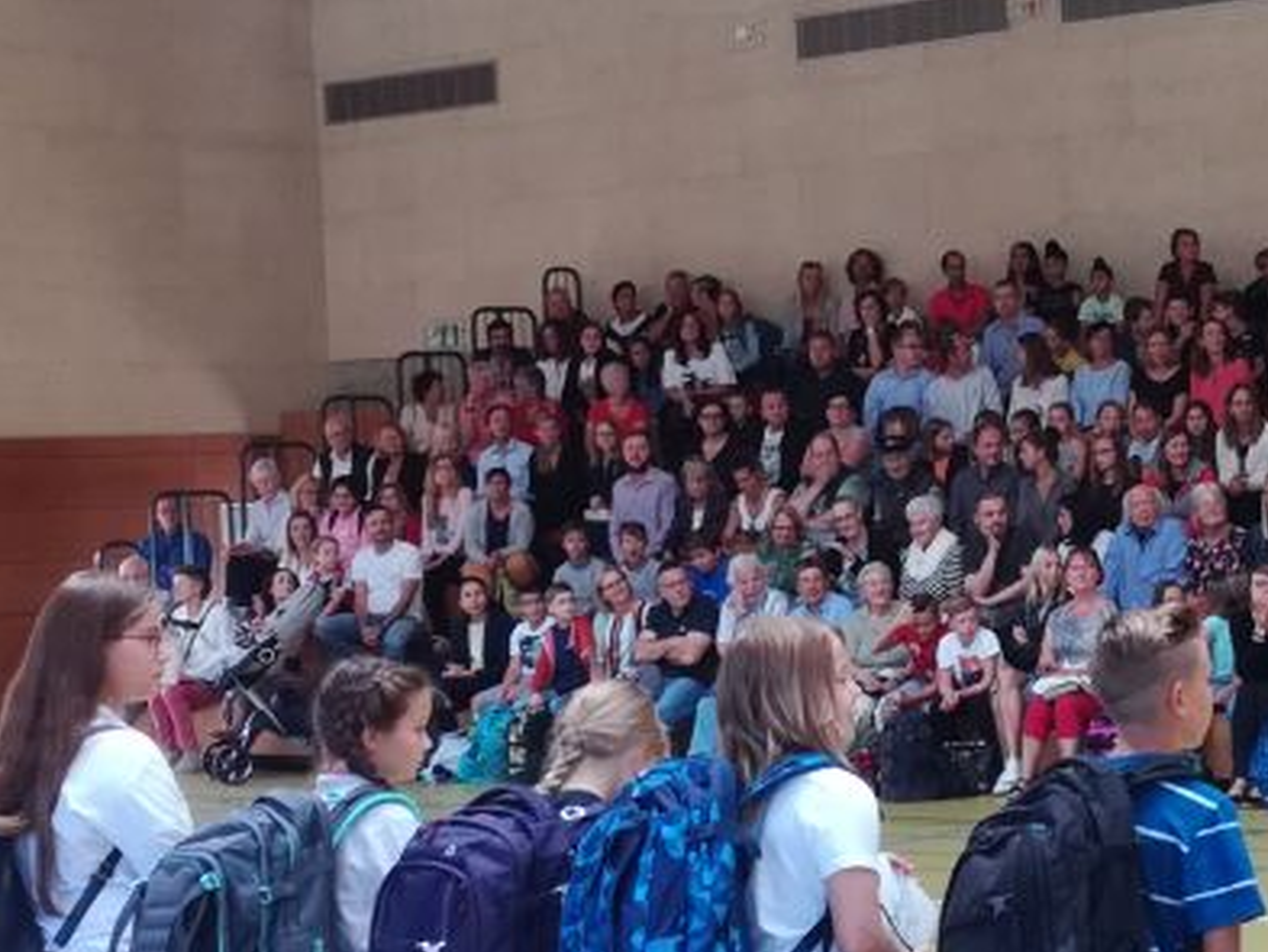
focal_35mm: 88
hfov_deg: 21.9
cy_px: 513
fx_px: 3224
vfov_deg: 16.8
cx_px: 1078
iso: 80
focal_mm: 3.79
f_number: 2
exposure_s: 1/30
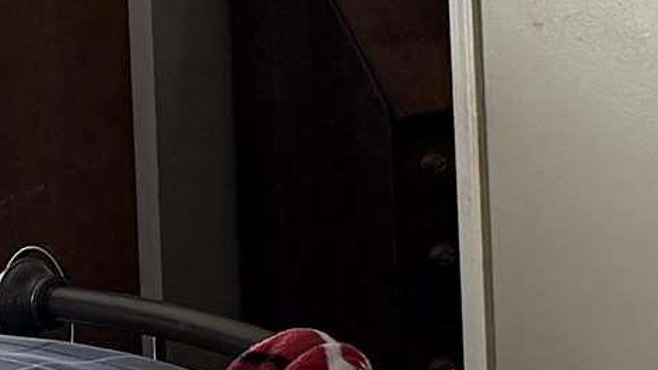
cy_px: -175
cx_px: 456
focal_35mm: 171
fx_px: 2983
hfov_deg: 12.6
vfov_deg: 7.0
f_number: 1.78
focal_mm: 6.76
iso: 200
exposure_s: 1/144
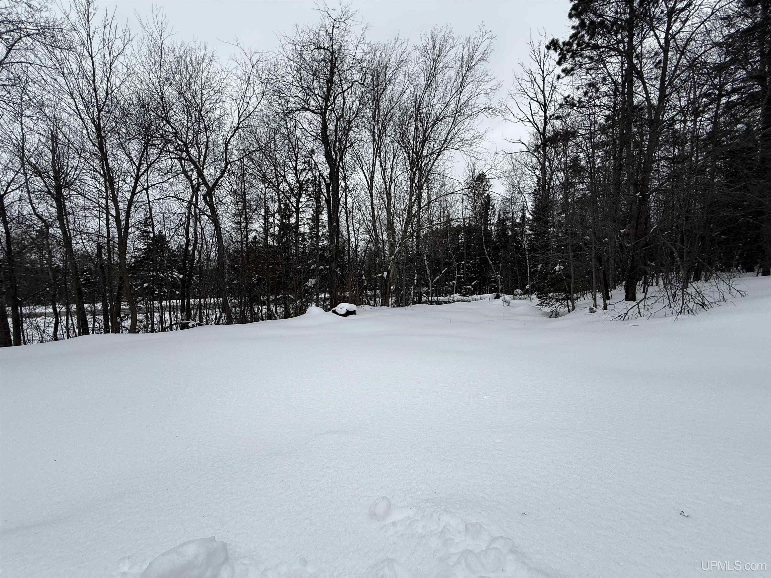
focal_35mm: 14
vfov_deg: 85.7
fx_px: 312
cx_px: 386
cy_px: 289
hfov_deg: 102.1
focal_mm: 2.22
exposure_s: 1/928
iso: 50
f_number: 2.2
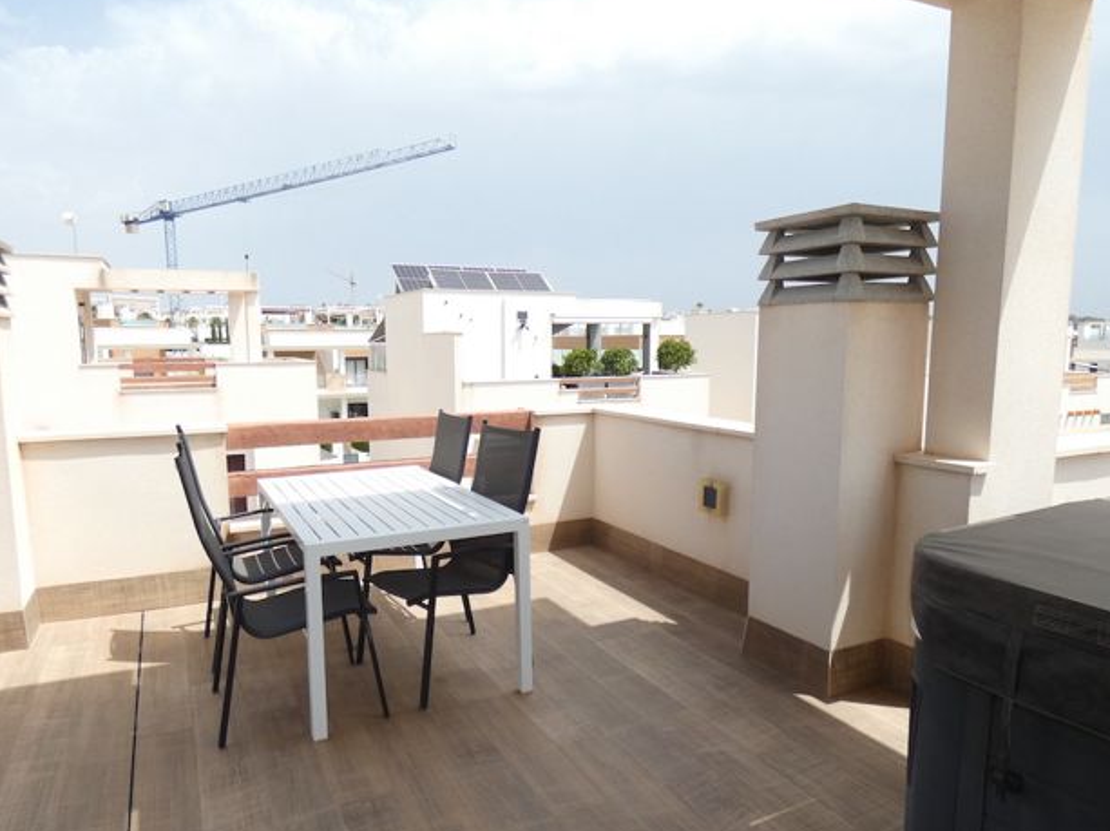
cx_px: 519
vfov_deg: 58.7
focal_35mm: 23
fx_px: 737
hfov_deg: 73.9
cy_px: 451
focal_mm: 3.6
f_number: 2.8
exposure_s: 1/1000
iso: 80
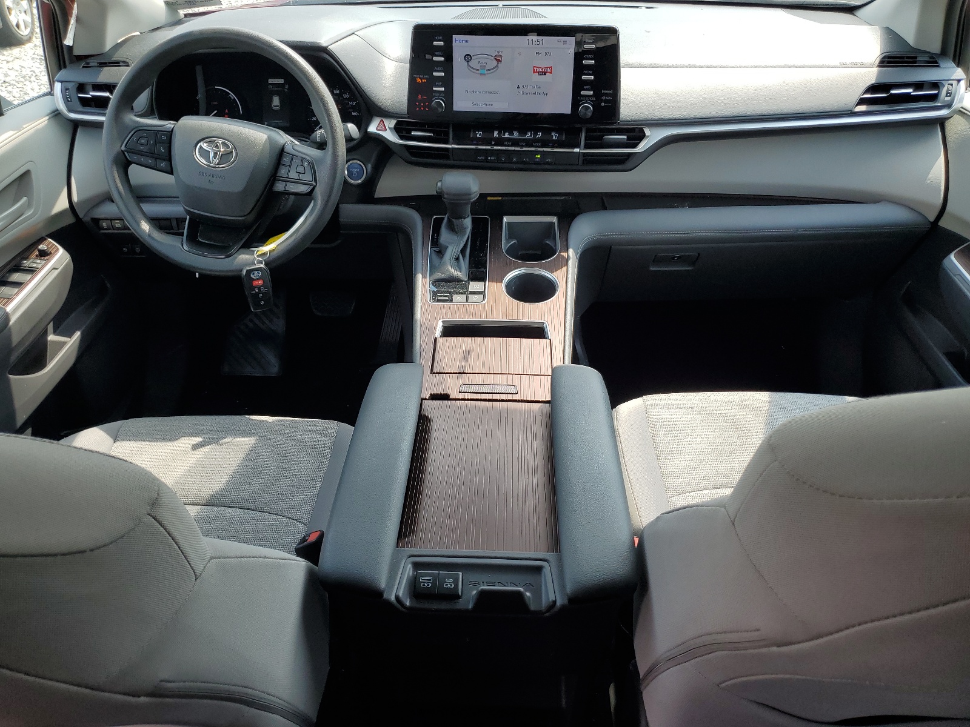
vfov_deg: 53.1
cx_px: 485
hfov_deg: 67.3
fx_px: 729
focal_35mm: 26
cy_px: 364
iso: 50
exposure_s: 1/625
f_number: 1.5
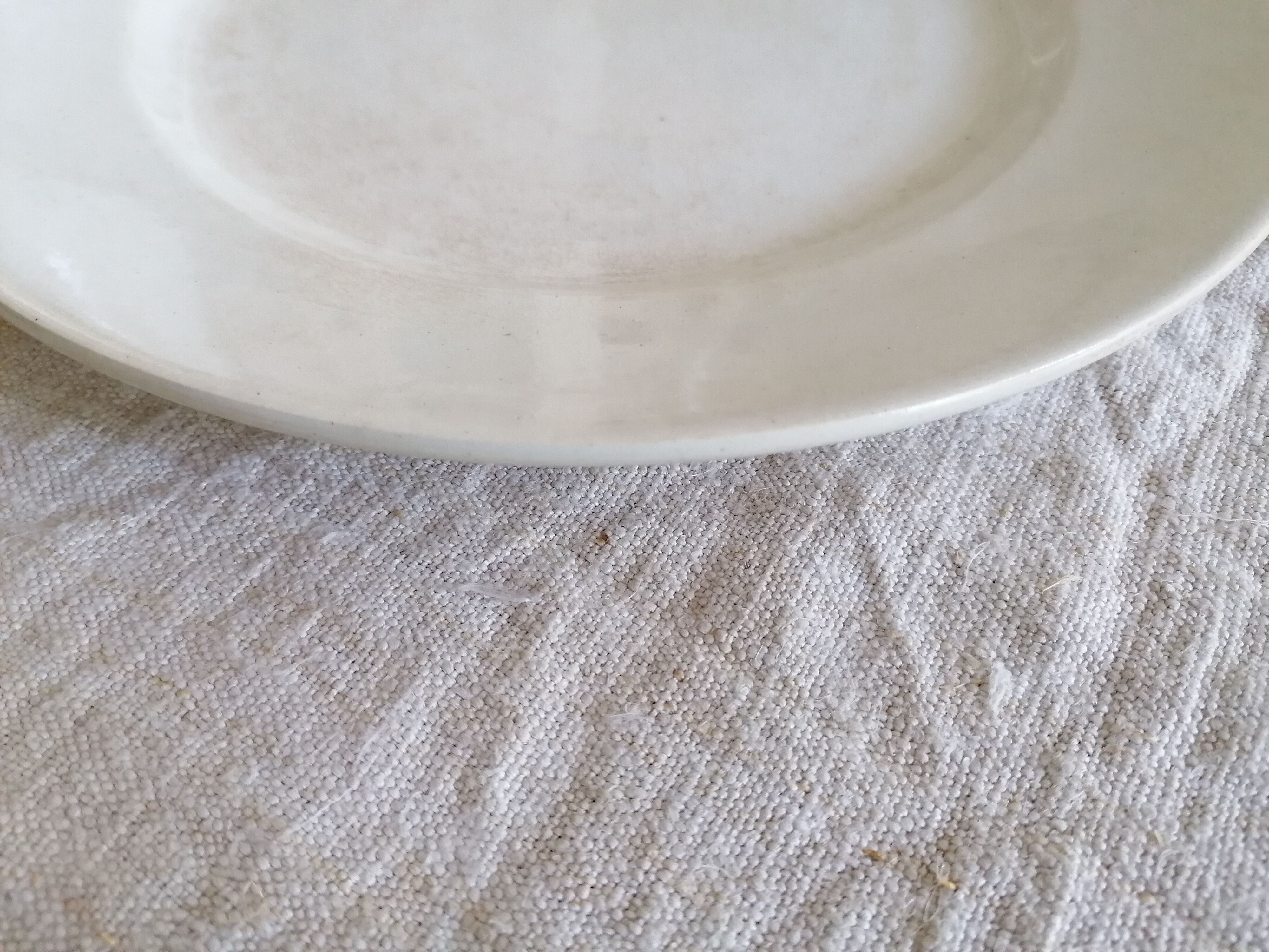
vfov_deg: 51.4
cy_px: 476
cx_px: 634
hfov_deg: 65.3
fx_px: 990
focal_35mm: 27
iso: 400
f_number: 1.8
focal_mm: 4.75
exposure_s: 1/25.7
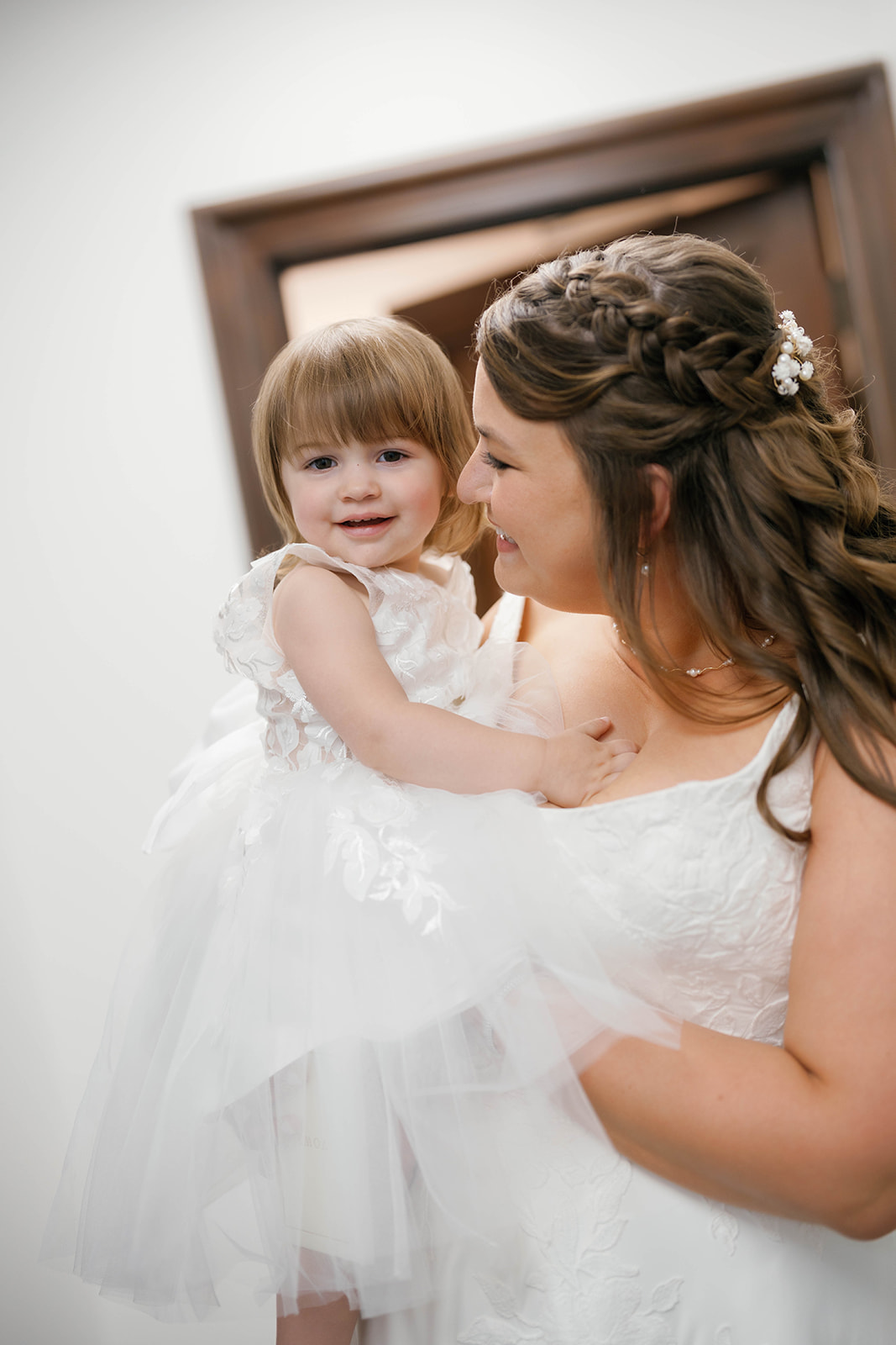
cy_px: 672
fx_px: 1866
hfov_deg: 27.0
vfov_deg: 39.6
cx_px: 448
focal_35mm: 50
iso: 320
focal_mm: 50
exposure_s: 1/250
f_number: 1.6
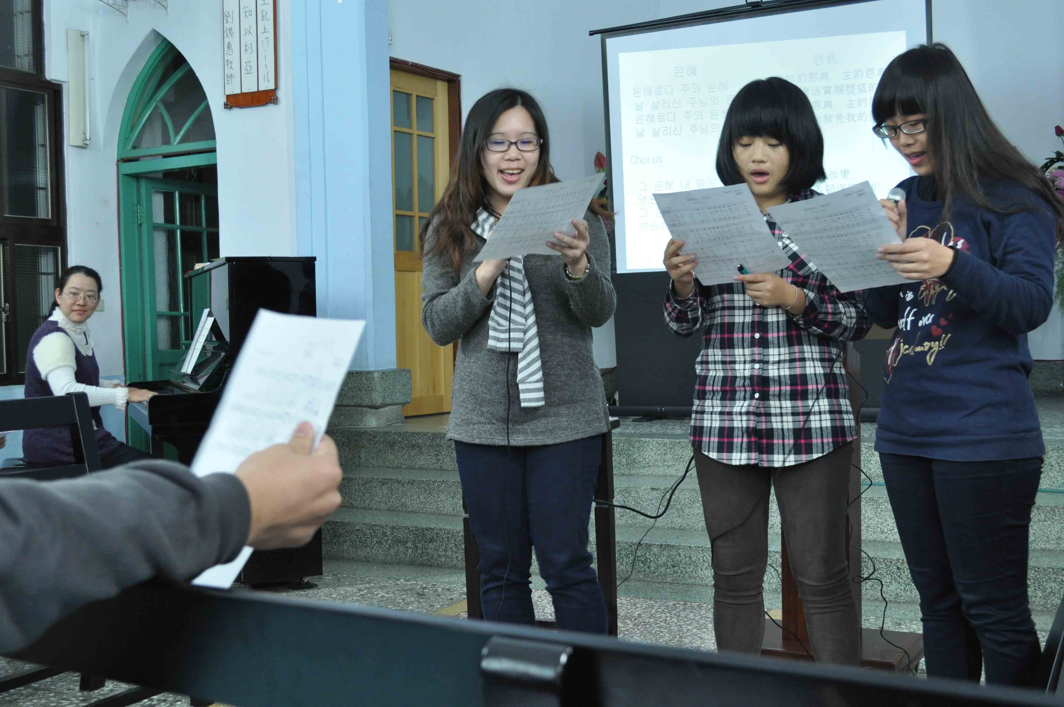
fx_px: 1284
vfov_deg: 30.8
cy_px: 354
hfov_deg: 45.0
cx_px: 532
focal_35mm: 44
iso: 800
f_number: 6.3
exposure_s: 1/15
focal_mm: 29
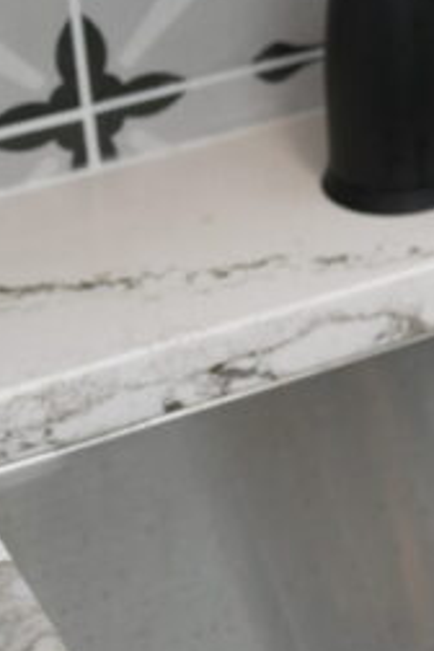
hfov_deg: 10.1
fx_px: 2314
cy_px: 44
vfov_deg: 15.8
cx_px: 785
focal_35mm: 128
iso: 200
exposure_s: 1/30
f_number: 2.8
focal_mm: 28
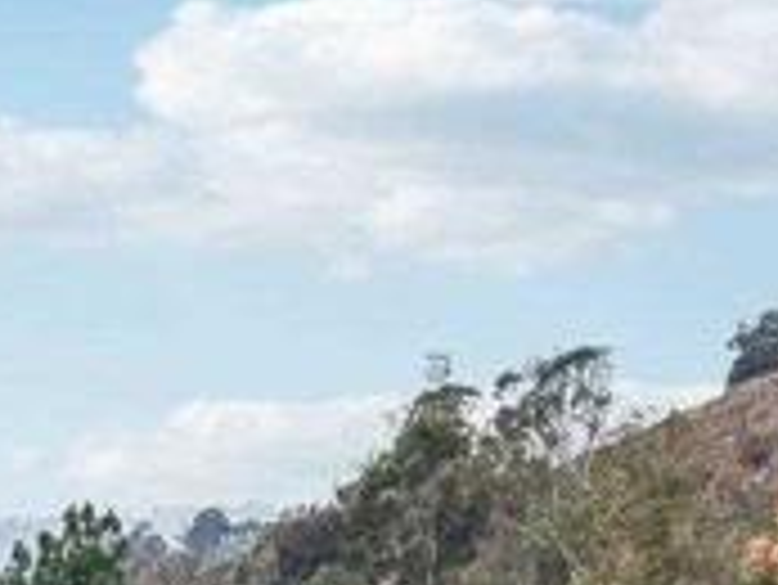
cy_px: 1508
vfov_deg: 9.2
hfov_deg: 13.4
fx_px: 3194
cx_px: -202
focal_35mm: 142
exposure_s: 1/6400
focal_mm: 8.7
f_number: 1.8
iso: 360
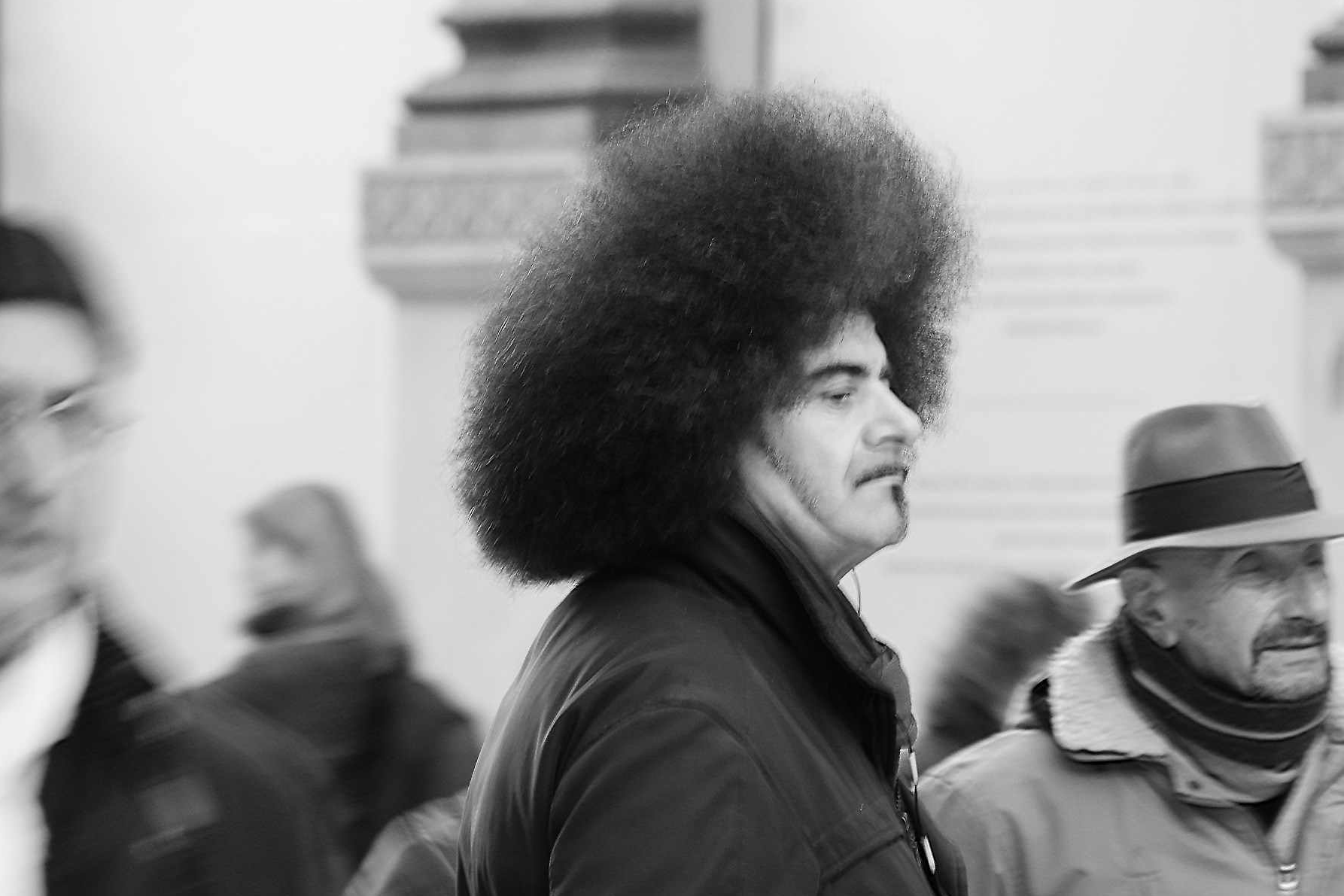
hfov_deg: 5.8
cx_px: 808
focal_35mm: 353
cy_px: 448
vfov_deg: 3.9
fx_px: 13167
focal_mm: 175
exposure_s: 1/13
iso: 500
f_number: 8
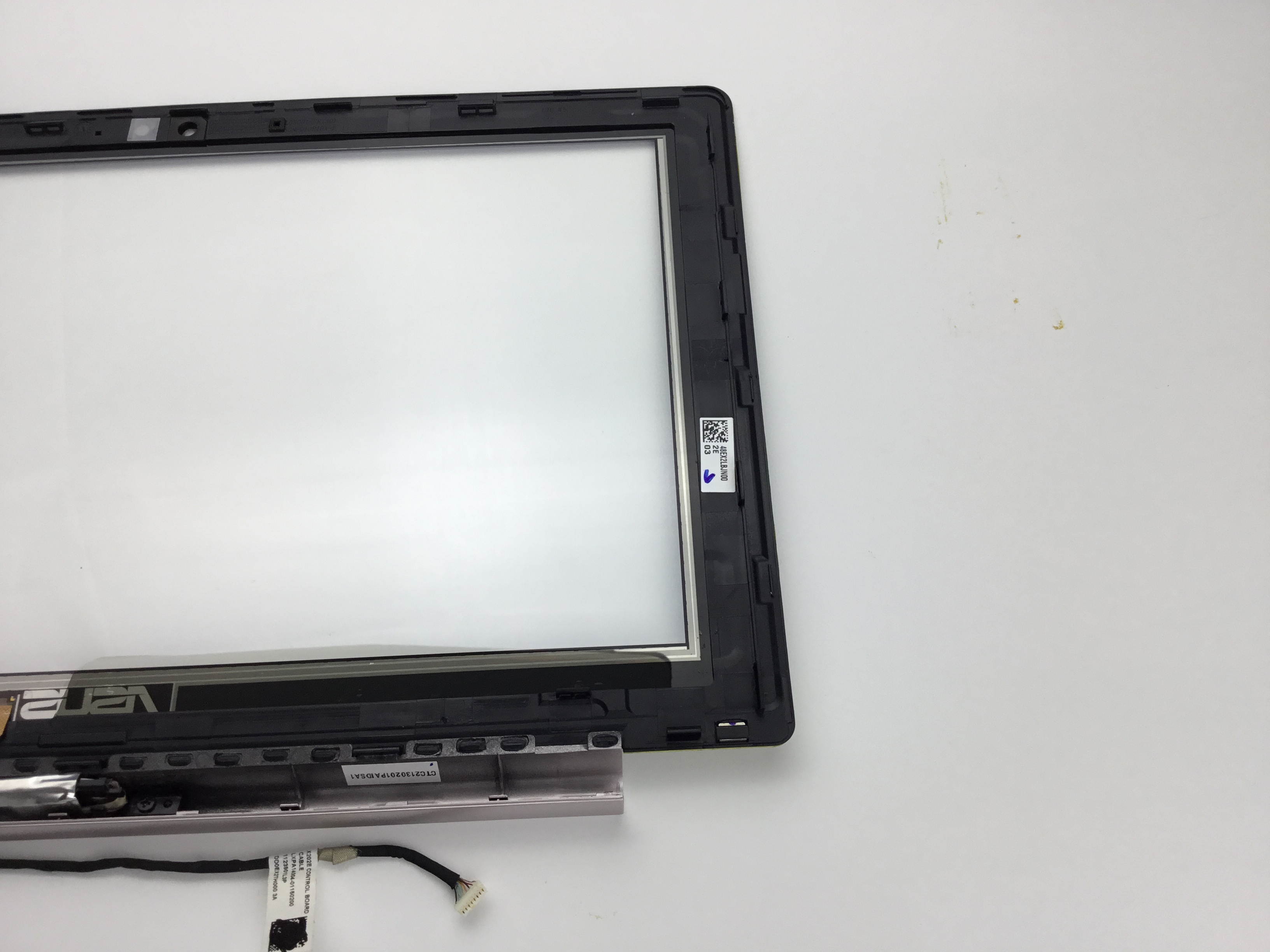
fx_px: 1137
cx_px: 635
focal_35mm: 31
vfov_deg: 45.4
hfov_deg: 58.4
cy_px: 476
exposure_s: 1/103
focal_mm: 3.3
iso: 25
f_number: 2.4
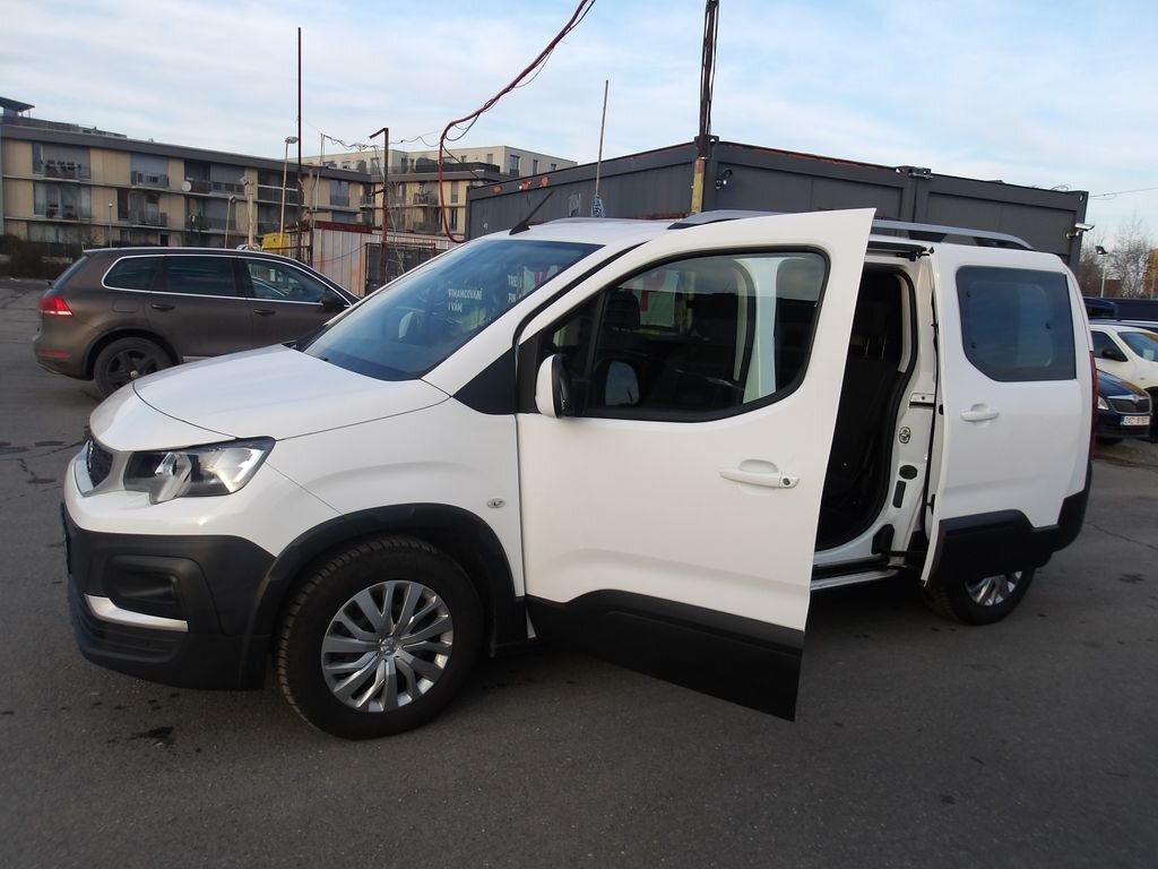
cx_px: 579
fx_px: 903
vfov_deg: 51.4
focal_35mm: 27
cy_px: 434
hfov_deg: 65.3
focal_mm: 4.9
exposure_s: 1/311
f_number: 3
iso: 100
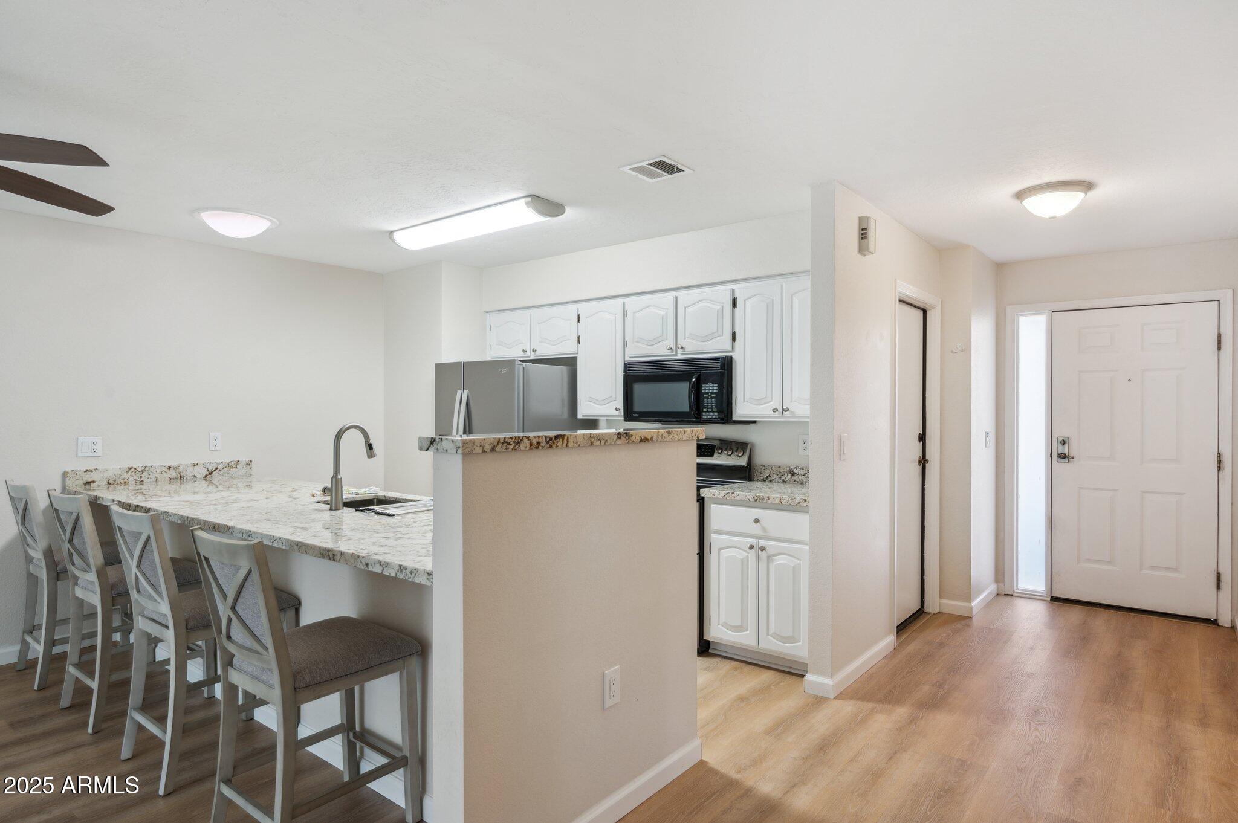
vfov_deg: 61.8
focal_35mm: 20
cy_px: 412
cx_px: 619
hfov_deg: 84.0
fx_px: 687
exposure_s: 1/15
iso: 320
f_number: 8
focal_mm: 20
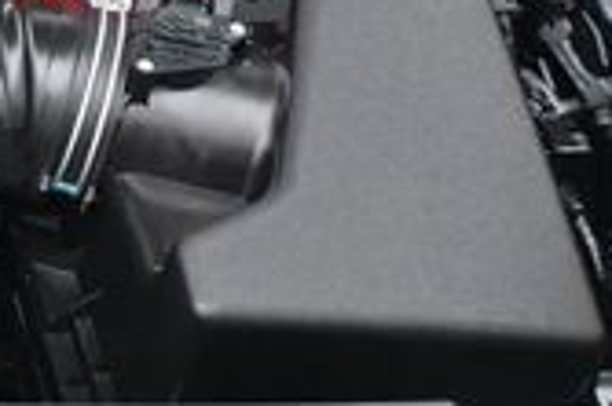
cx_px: -550
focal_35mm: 121
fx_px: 2054
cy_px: 29
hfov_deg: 14.5
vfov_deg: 11.2
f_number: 4
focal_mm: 21
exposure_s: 1/125
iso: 1100
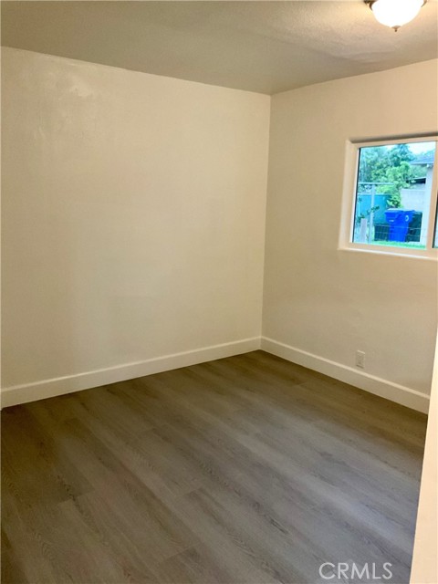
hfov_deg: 48.2
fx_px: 489
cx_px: 219
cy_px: 292
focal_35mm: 29
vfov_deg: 61.7
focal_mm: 3
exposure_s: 1/40
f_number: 1.8
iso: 320
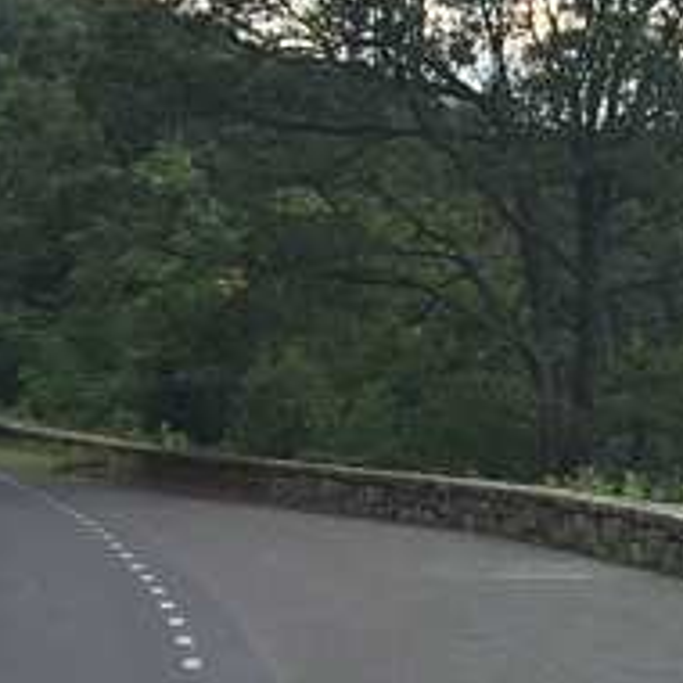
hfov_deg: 11.6
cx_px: 1283
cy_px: 370
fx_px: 3081
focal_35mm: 138
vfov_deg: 12.7
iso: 32
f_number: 2.2
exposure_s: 1/599
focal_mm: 4.15
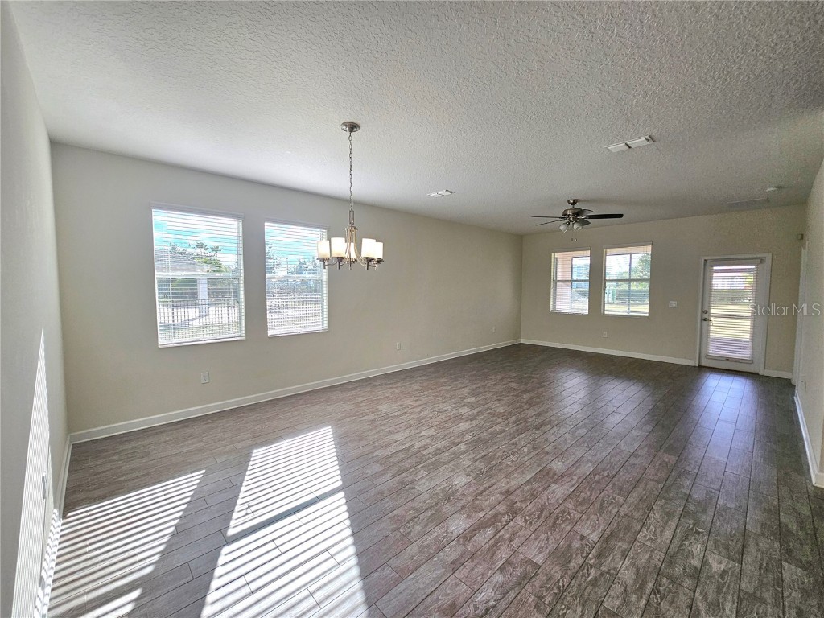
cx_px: 412
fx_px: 309
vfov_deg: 89.9
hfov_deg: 106.2
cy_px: 309
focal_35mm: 13
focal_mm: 2.2
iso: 50
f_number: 2.2
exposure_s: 1/345
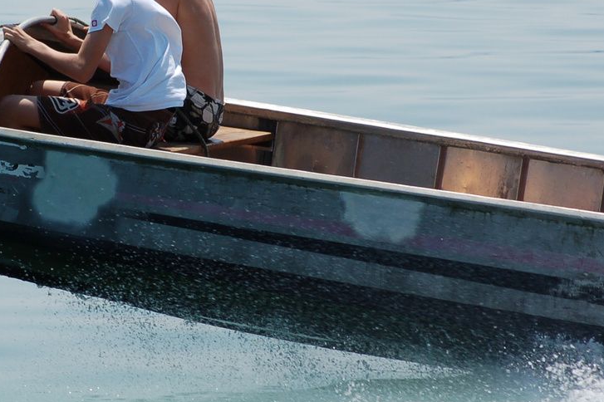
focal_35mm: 402
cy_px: 136
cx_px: 174
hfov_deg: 5.1
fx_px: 6741
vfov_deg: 3.4
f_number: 6.7
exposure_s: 1/750
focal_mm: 120
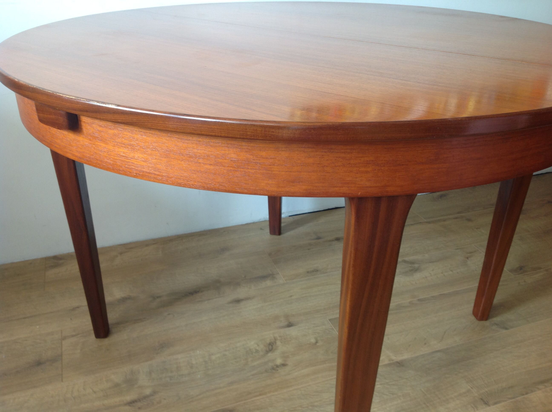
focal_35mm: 35
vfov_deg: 40.6
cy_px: 206
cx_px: 276
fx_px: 557
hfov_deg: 52.7
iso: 64
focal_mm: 4.28
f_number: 2.4
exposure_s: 1/15
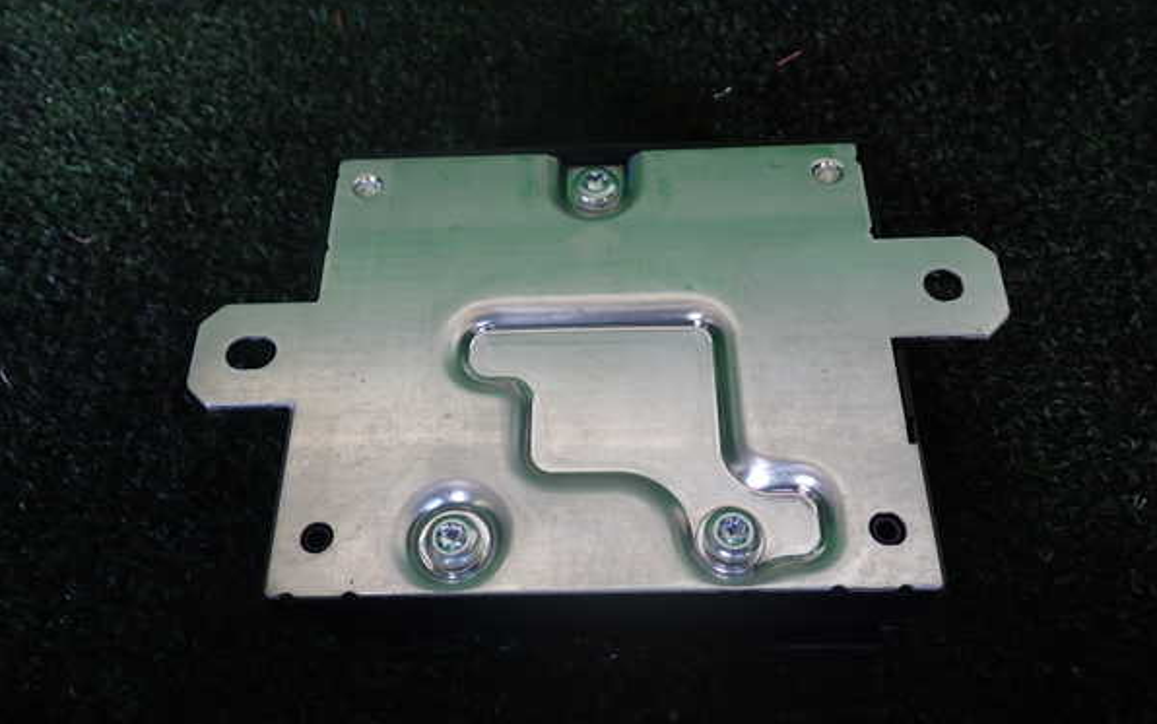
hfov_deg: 59.6
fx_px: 1009
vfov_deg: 39.5
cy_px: 369
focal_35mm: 32
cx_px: 580
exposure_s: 1/60
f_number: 2.3
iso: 125
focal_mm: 5.4
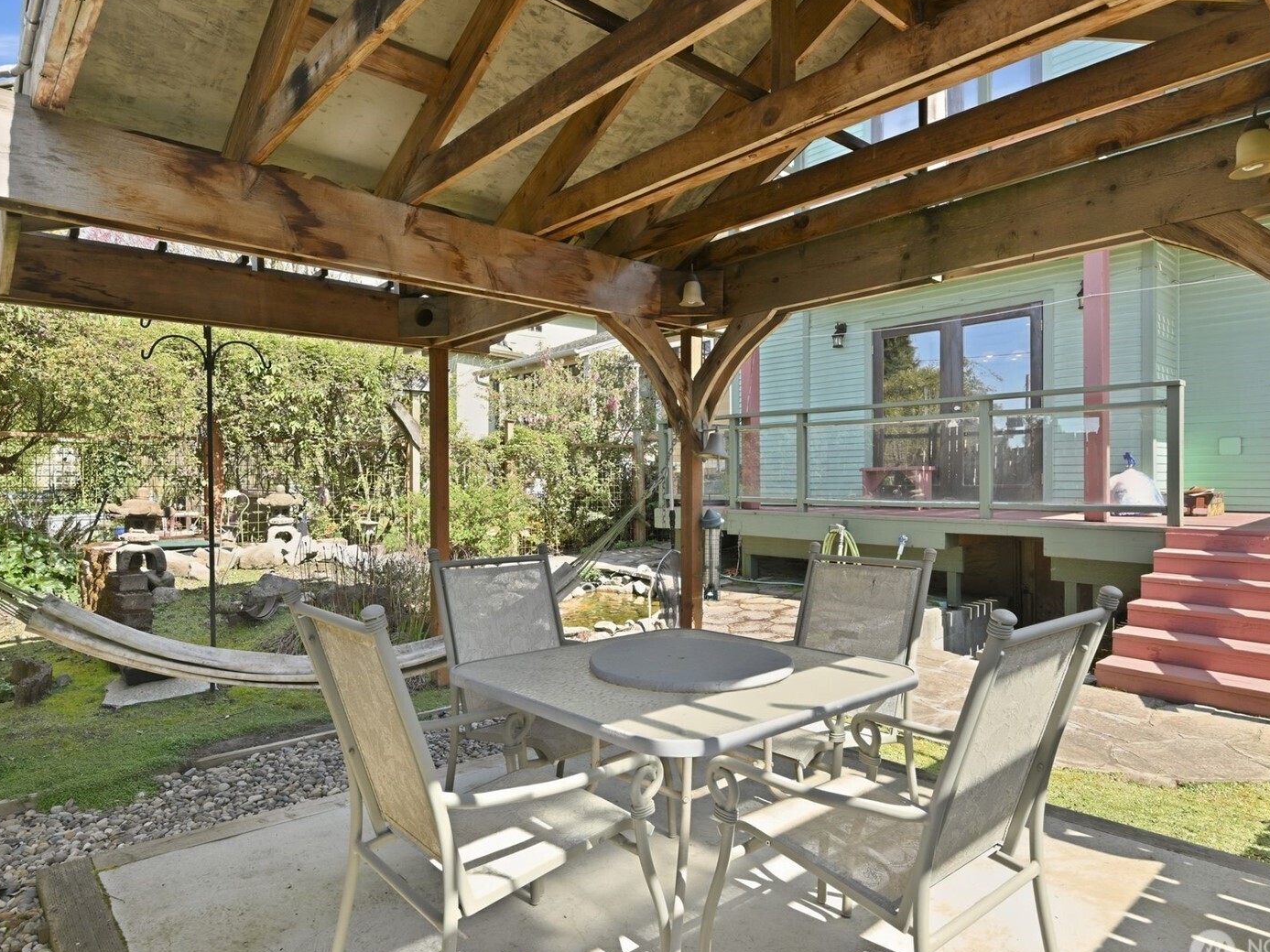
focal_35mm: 21
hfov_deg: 80.1
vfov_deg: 64.5
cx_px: 636
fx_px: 755
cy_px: 470
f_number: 8
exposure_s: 1/50
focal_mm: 17.5
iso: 320
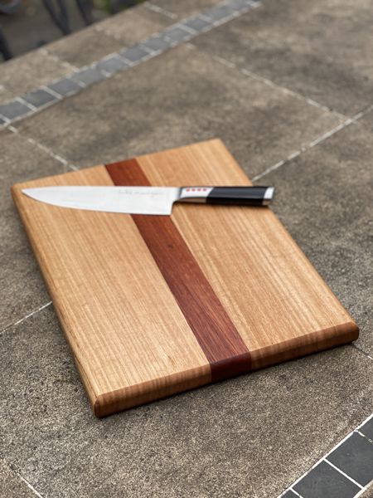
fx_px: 919
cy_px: 249
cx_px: 186
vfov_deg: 30.3
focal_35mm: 64
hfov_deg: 22.9
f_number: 2.2
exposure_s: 1/328
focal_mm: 7.5
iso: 32
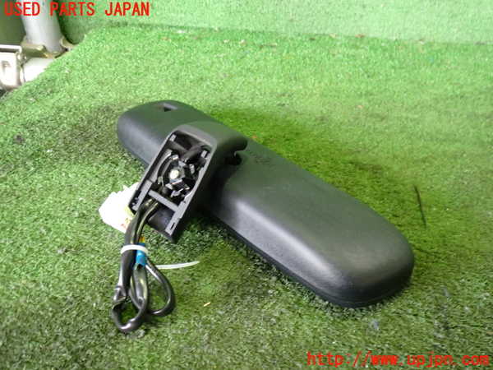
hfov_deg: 60.0
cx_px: 246
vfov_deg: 46.8
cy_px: 185
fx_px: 427
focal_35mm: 30
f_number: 2.3
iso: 500
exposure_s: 1/30
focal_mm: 5.4
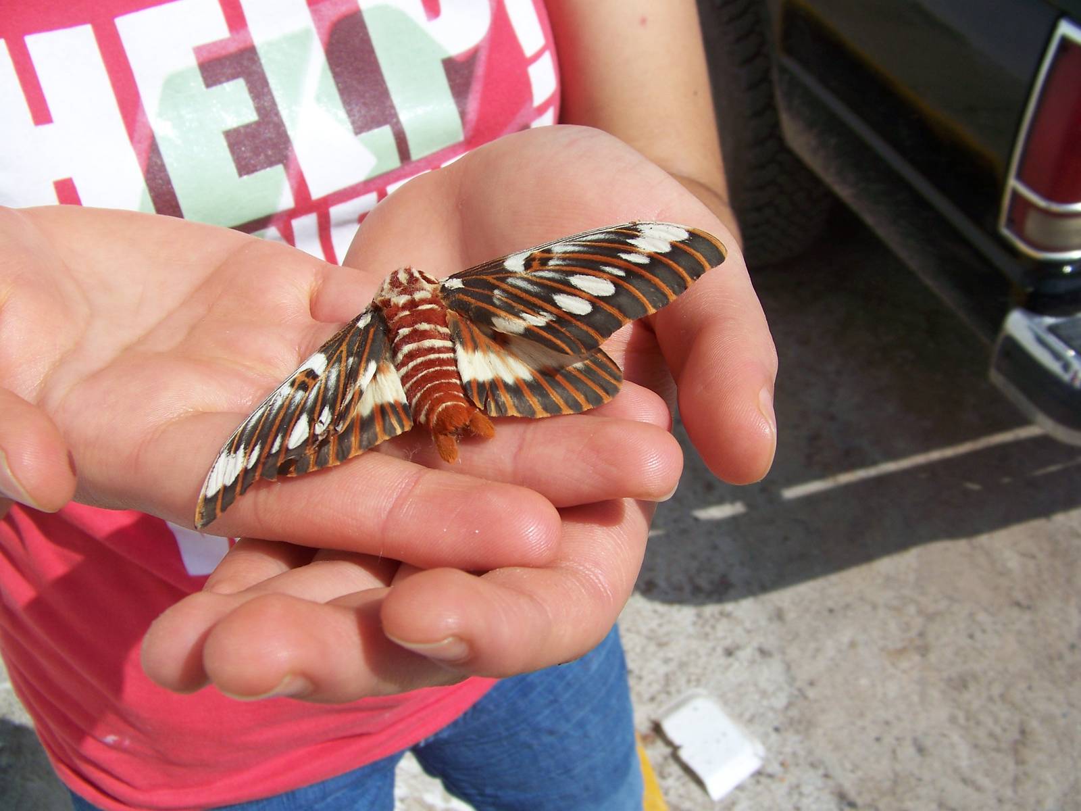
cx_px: 540
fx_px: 1124
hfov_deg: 51.4
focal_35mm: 36
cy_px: 406
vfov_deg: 39.7
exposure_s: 1/800
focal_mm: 5.85
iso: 64
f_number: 4
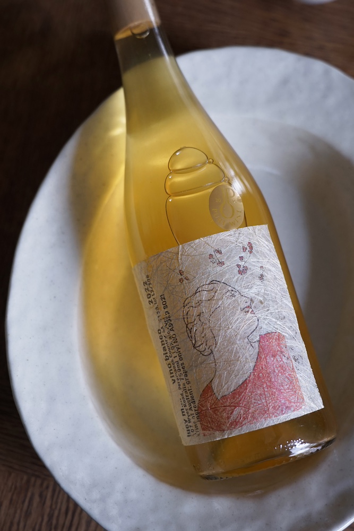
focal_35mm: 57
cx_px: 177
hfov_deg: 23.8
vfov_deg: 35.1
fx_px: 841
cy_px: 266
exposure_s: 1/100
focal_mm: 38
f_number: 2.8
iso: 500
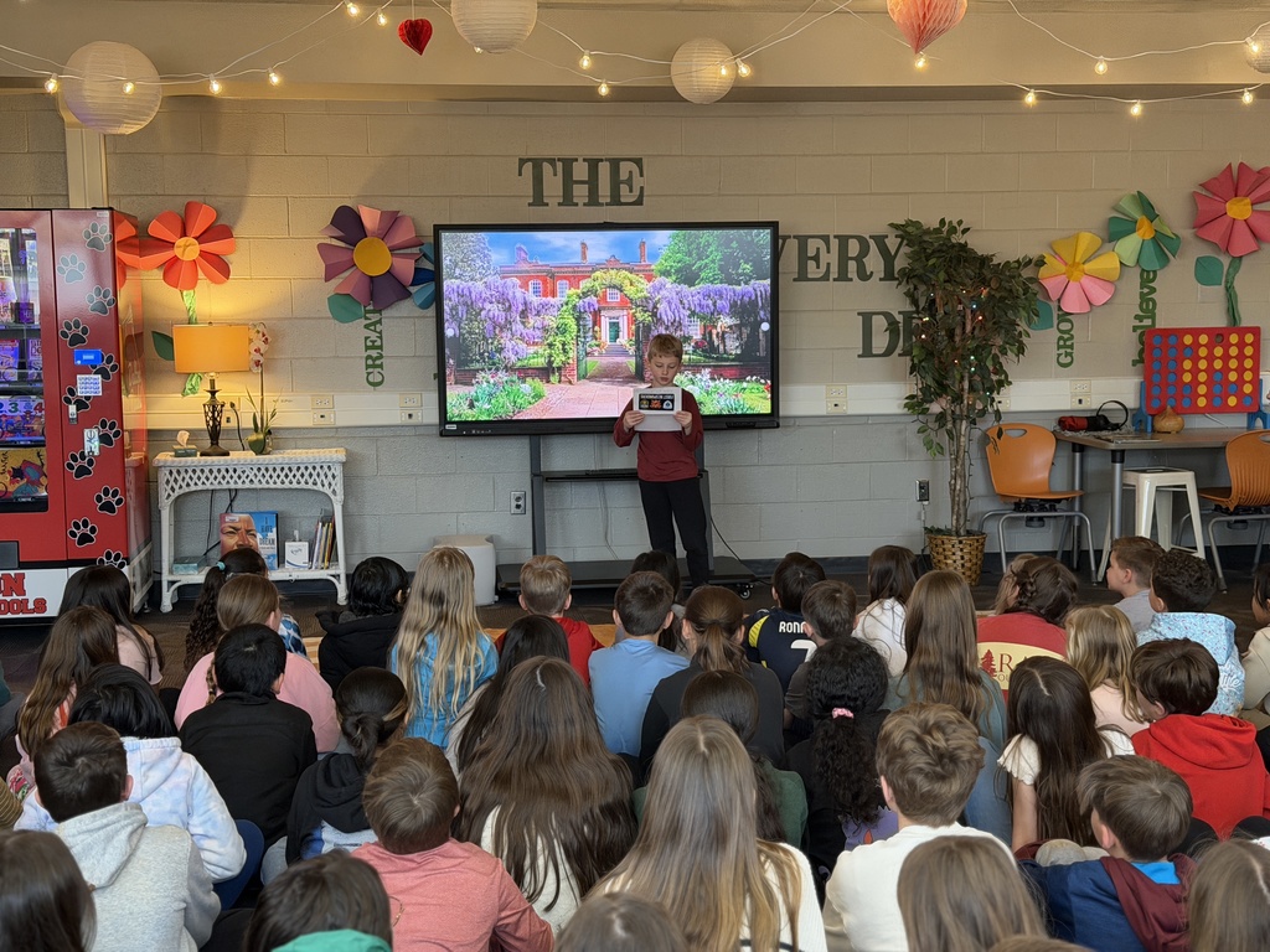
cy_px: 476
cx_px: 635
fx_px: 1761
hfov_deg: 39.7
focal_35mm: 48
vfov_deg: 30.3
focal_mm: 6.76
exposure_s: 1/60
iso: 200
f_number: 1.78
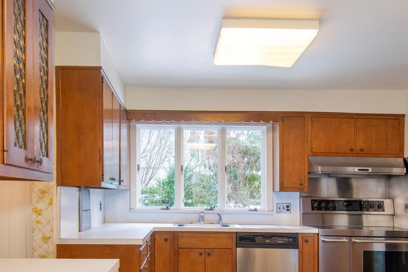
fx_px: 374
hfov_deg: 56.9
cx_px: 171
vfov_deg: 38.6
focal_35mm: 33
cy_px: 214
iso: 640
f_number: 11
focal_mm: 11
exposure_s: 1/25
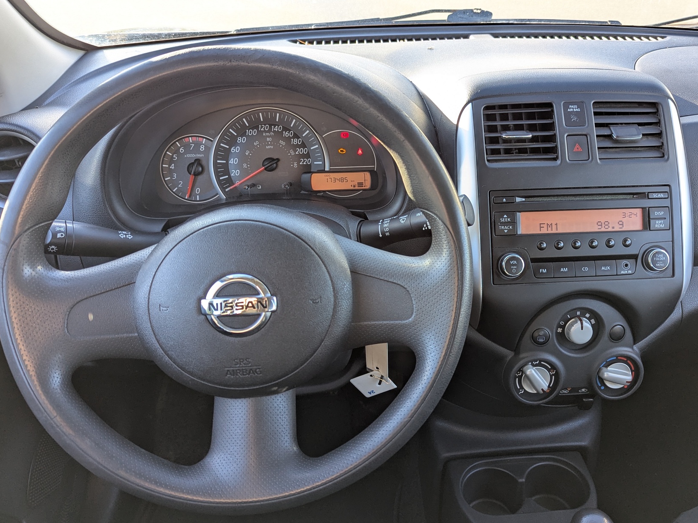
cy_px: 253
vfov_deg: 46.8
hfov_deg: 59.8
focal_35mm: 30
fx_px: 605
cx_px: 394
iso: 59
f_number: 1.85
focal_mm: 6.81
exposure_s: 1/108
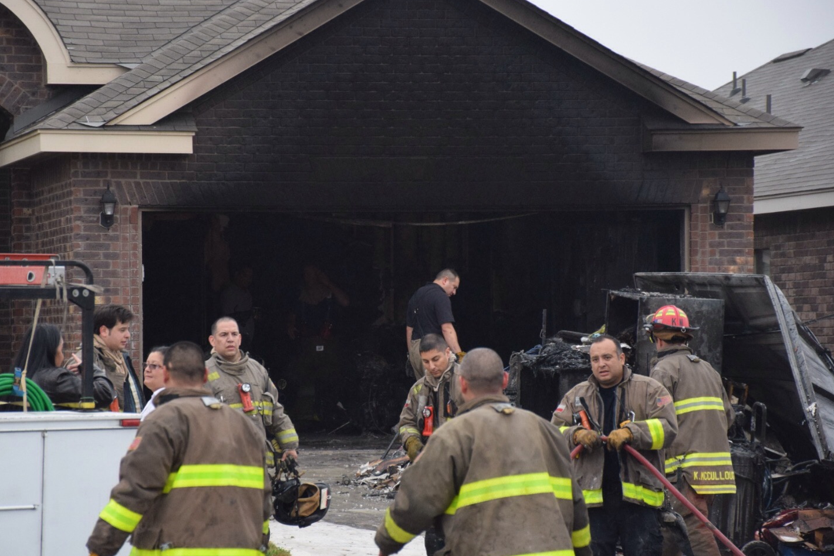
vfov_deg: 7.6
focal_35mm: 180
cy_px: 313
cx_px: 380
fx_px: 4159
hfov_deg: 11.4
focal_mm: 105
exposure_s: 1/500
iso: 2000
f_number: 5.6
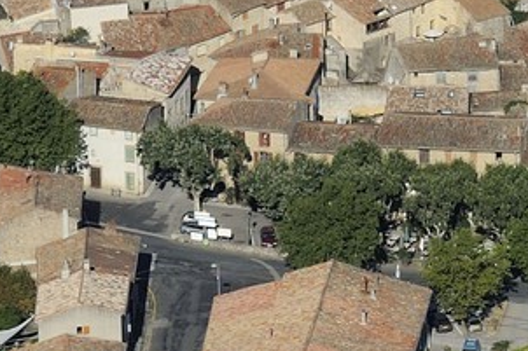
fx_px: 8165
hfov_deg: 3.7
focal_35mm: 557
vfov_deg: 2.5
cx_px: 1243
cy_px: -396
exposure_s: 1/1000
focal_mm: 105
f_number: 9
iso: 400
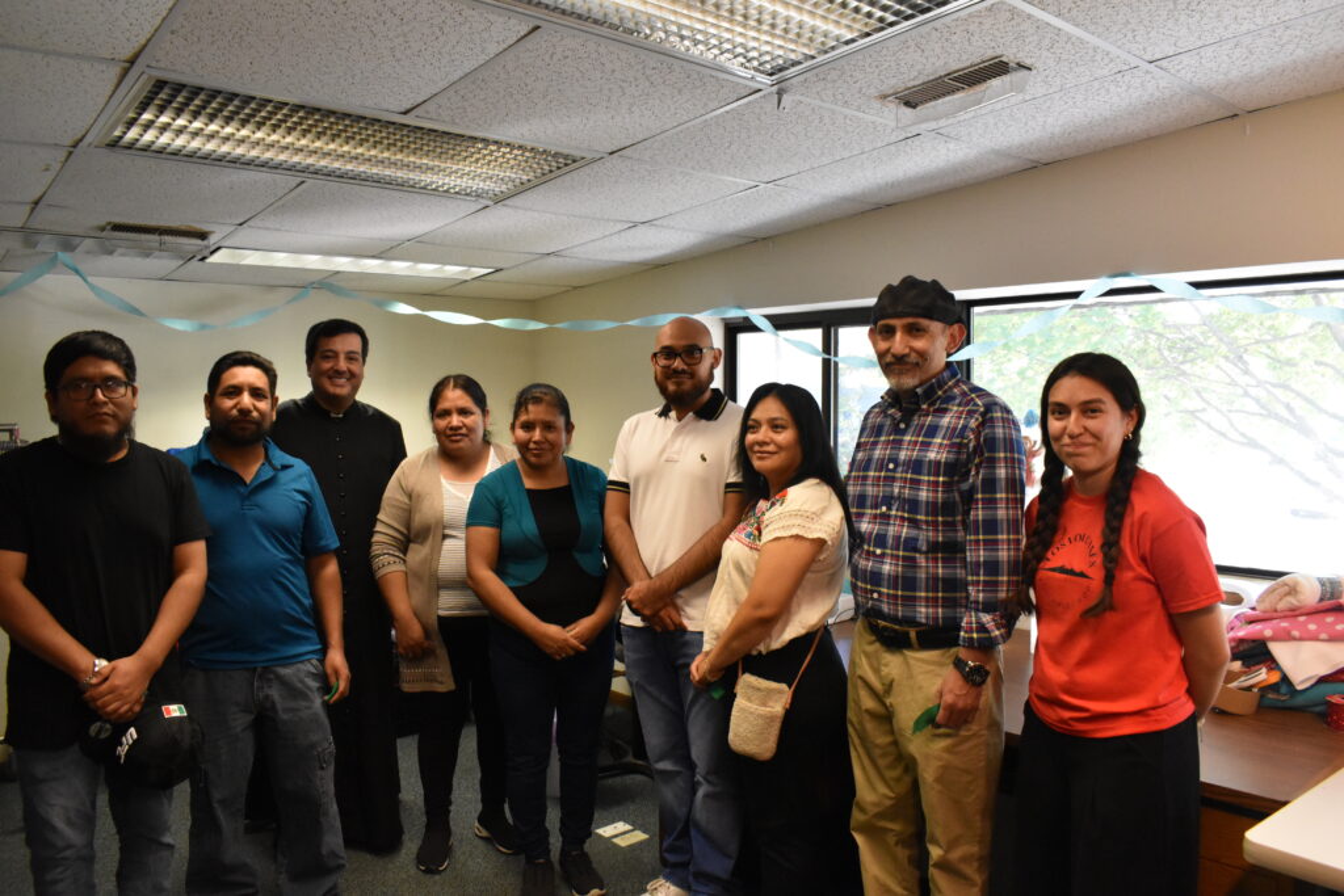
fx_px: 1008
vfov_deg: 47.9
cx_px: 672
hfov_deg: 67.4
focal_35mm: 27
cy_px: 448
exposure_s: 1/100
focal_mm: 18
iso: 3200
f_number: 7.1
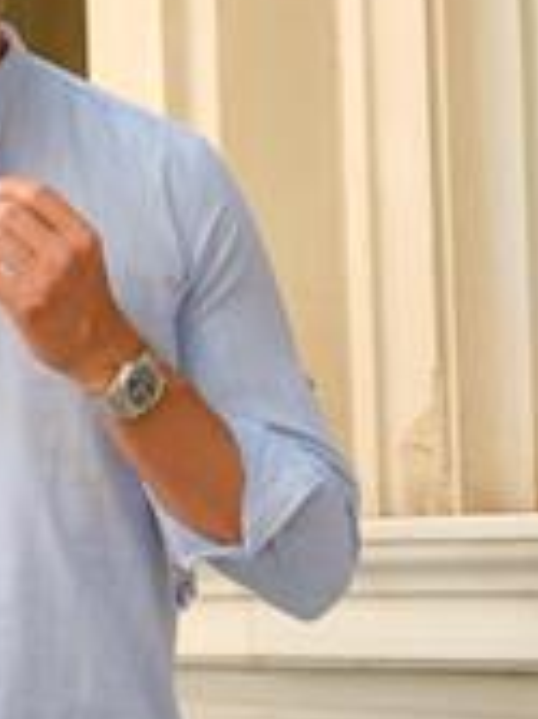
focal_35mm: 222
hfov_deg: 6.7
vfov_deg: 8.9
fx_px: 4606
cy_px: 381
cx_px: -22
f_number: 2.8
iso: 320
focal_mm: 55
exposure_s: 1/250
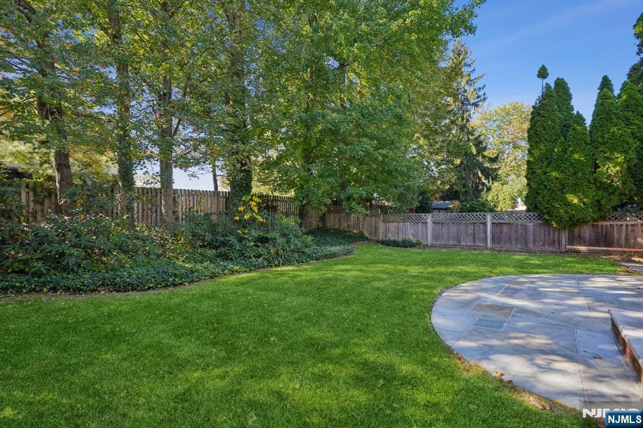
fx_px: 286
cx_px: 322
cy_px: 214
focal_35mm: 16
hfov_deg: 96.8
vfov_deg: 73.7
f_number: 8
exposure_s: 1/80
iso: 250
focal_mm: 16
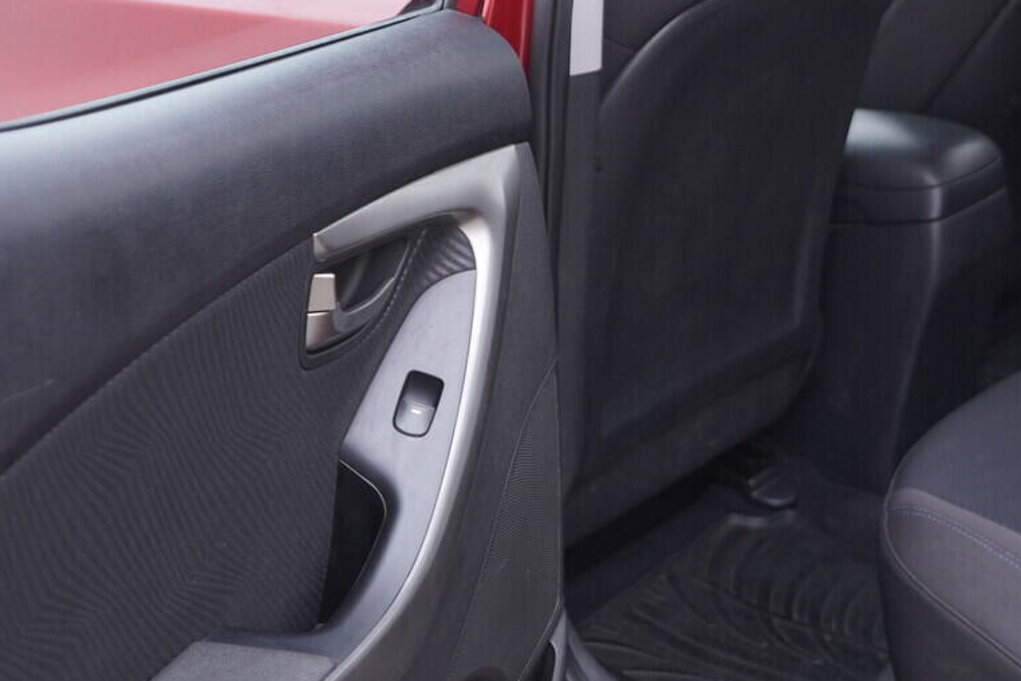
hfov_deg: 29.0
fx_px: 1928
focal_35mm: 68
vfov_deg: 19.9
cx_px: 811
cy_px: 216
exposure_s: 1/40
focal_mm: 24
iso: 200
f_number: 2.8
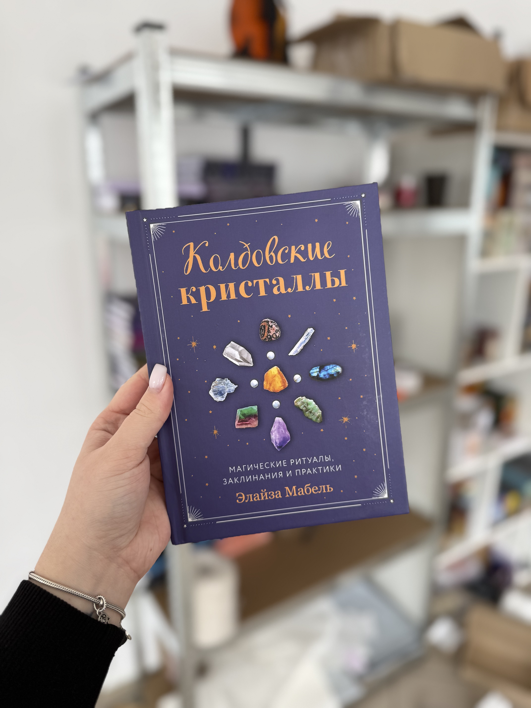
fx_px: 491
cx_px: 266
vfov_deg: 71.6
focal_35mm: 24
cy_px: 354
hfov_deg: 56.8
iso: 64
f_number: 1.78
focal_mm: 6.76
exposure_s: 1/164
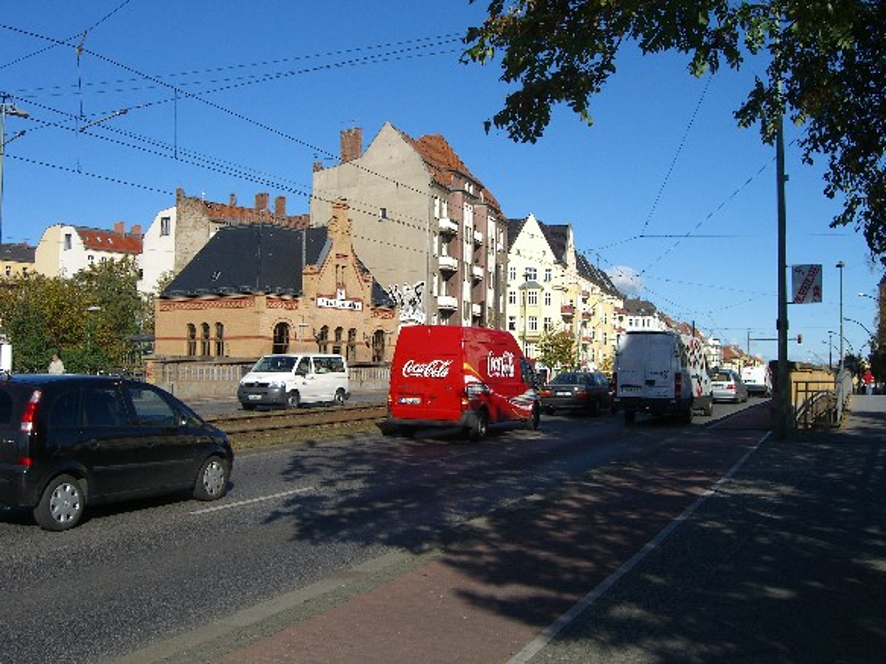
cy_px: 332
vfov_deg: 37.7
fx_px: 972
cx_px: 443
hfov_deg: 49.0
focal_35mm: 38
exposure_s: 1/200
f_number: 8
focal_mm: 7.9
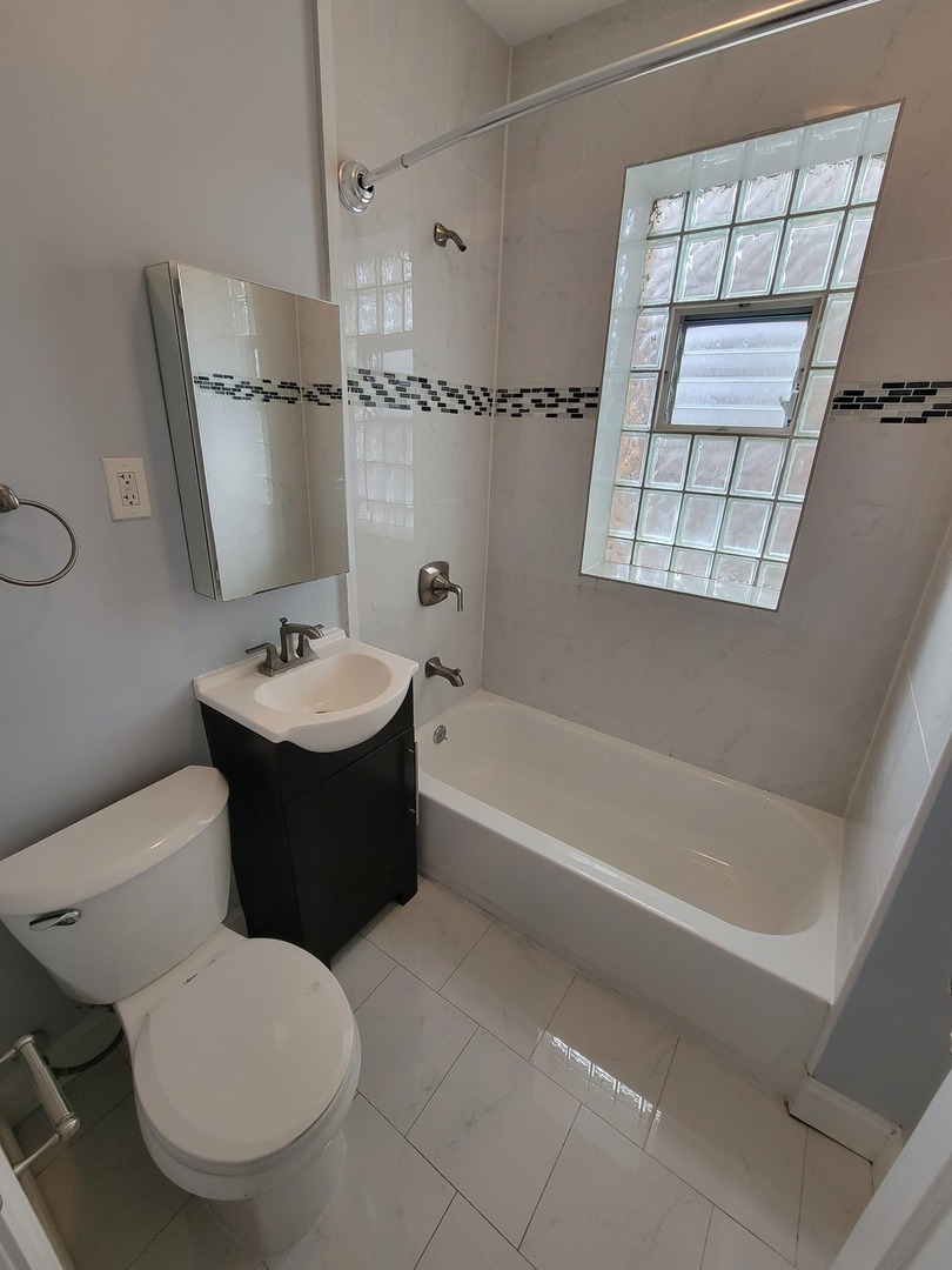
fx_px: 477
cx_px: 476
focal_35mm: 13
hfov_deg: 89.9
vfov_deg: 106.2
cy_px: 635
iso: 200
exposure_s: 1/60
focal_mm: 2.2
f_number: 2.2
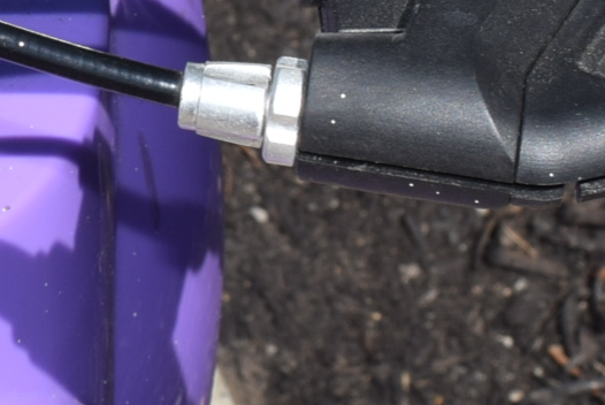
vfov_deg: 5.4
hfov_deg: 7.9
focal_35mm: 256
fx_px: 4307
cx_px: -291
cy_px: -98
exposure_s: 1/200
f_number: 13
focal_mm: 30
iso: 100
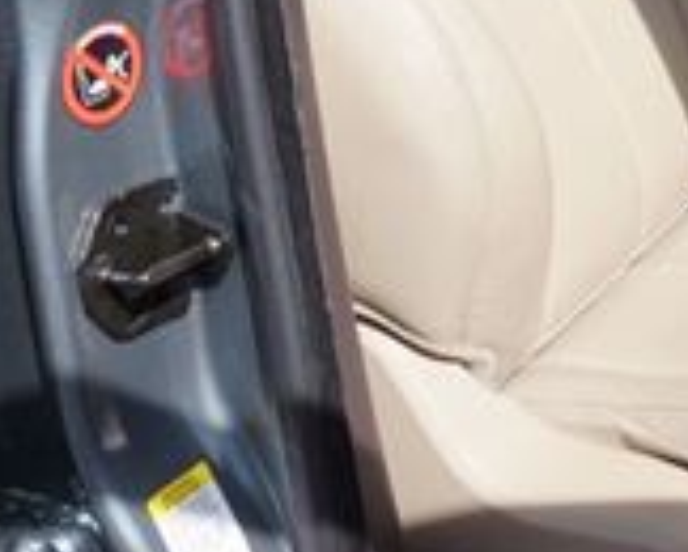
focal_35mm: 89
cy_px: -174
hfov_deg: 19.8
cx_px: 879
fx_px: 1814
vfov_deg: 16.3
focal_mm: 16
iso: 100
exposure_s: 1/200
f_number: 6.3
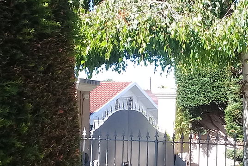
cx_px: 185
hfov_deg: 21.1
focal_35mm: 96
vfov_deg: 14.2
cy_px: 128
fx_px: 661
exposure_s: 1/323
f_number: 2.2
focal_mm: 3.3
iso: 50
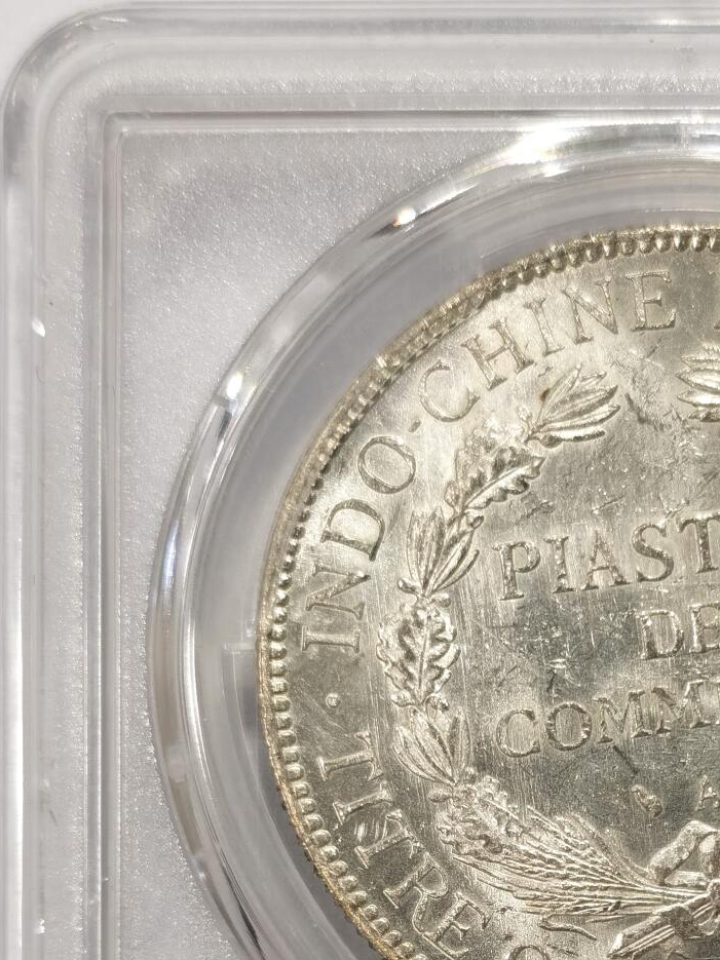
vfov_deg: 18.5
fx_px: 2885
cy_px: 908
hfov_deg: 14.1
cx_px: 683
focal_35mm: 104
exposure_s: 1/100
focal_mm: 5.56
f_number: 16
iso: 80
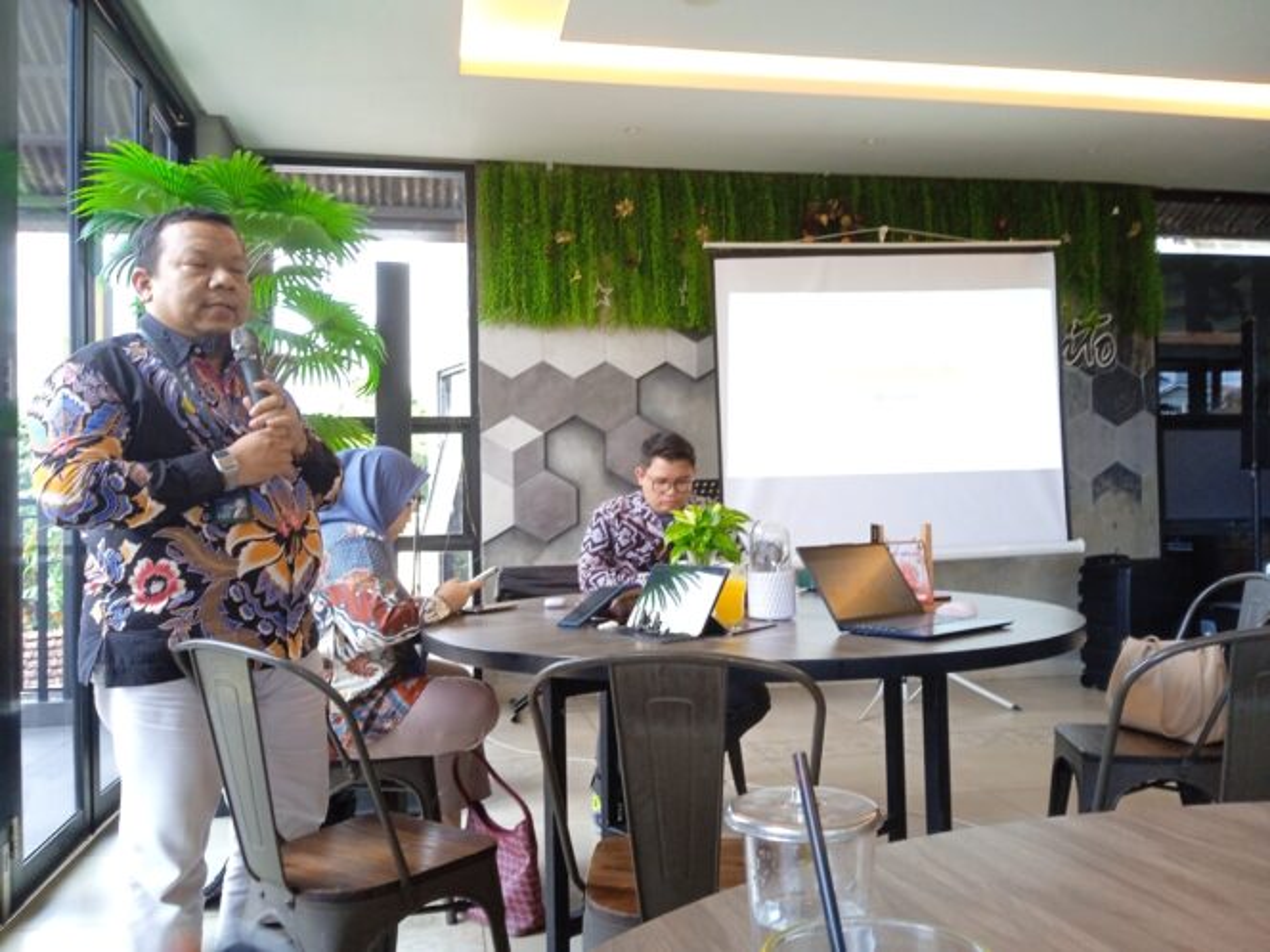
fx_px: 1027
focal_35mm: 28
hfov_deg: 63.4
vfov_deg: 49.7
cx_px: 635
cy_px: 476
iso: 219
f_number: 2.2
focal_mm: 3.43
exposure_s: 1/25
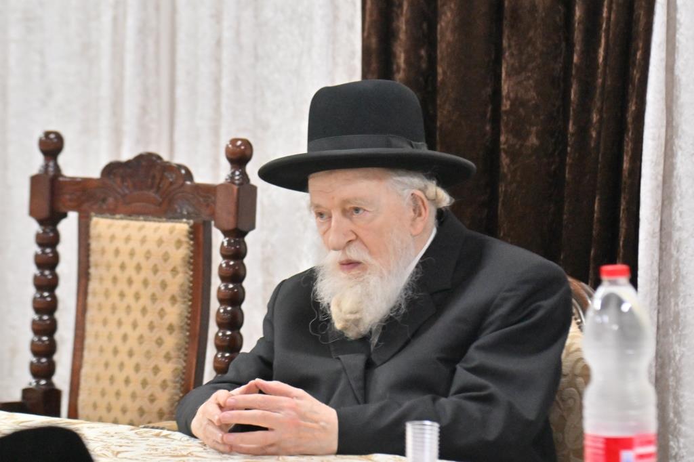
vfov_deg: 7.6
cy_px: 231
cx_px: 347
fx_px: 3469
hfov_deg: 11.4
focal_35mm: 180
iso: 2500
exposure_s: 1/160
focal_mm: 120
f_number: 4
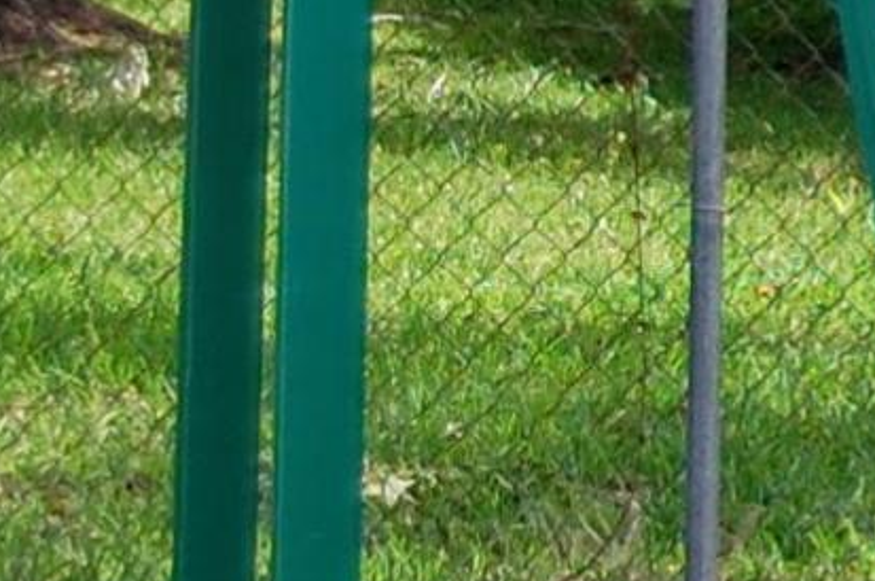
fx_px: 11115
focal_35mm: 458
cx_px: 2860
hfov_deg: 4.3
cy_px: -401
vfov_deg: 3.0
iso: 200
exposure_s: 1/200
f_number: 7.1
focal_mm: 42
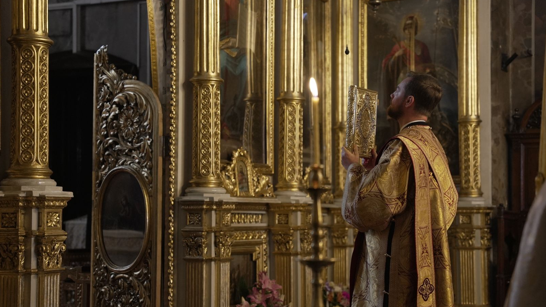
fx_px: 1071
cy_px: 163
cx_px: 273
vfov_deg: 16.3
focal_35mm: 74
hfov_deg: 28.6
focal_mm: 70
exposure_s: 1/100
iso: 4000
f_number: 2.8
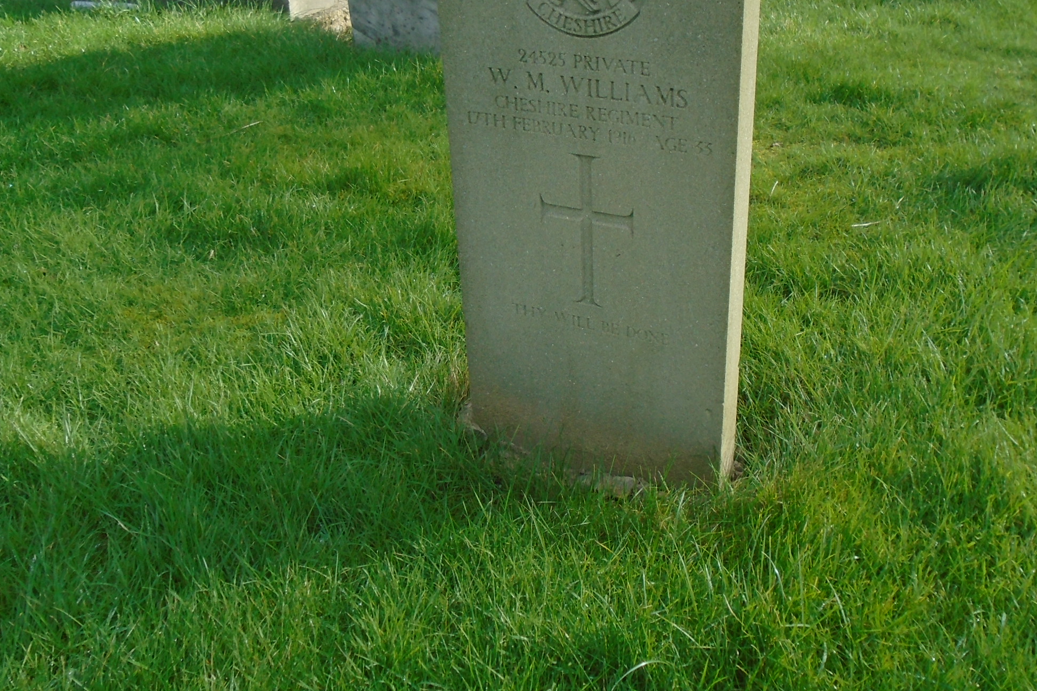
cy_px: 239
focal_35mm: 36
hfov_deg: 53.1
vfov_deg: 36.5
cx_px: 563
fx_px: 1037
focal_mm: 4.6
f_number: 3.2
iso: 100
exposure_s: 1/400
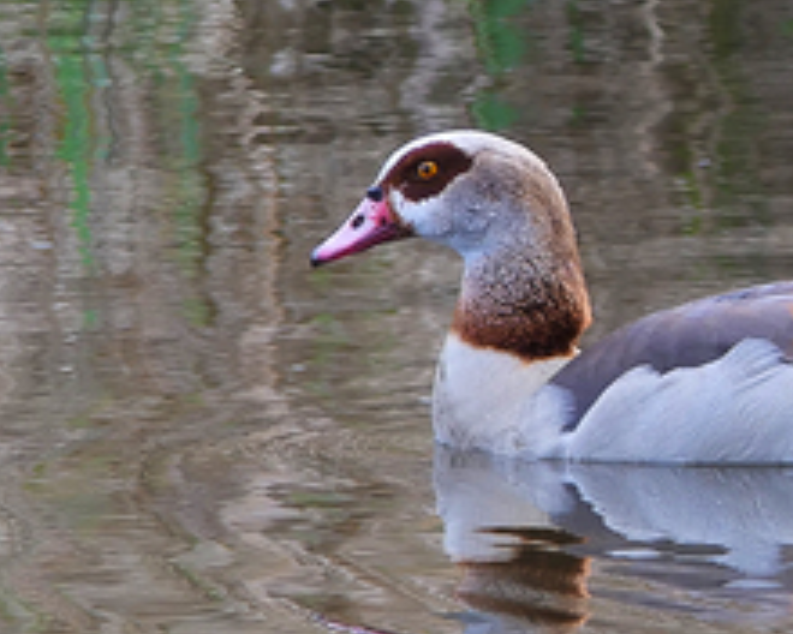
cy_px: 229
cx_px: 710
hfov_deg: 1.0
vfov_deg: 0.8
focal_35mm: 1882
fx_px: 44170
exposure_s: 1/125
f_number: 4.5
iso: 125
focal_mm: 176
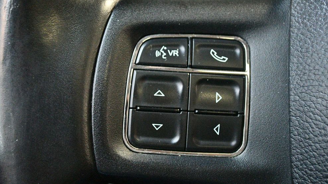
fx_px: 565
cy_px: 84
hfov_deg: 32.4
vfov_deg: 18.5
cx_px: 165
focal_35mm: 65
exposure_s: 1/60
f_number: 5.3
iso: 11400
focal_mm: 40
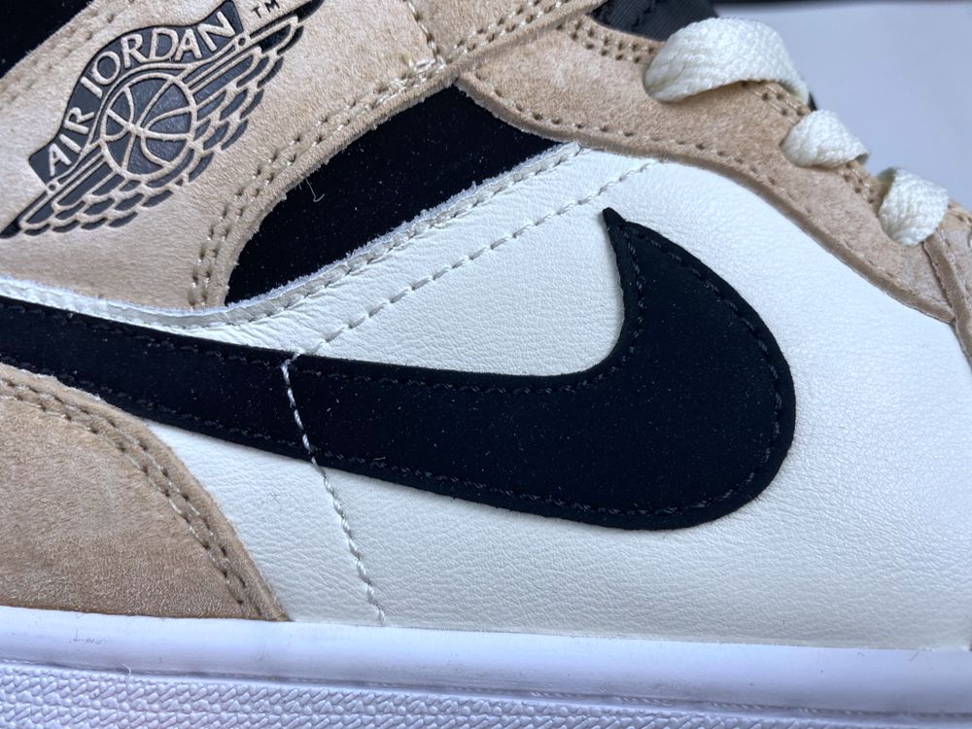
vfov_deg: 53.1
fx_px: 730
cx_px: 486
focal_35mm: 26
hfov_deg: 67.3
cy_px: 364
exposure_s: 1/103
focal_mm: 4.25
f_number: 1.8
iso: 32
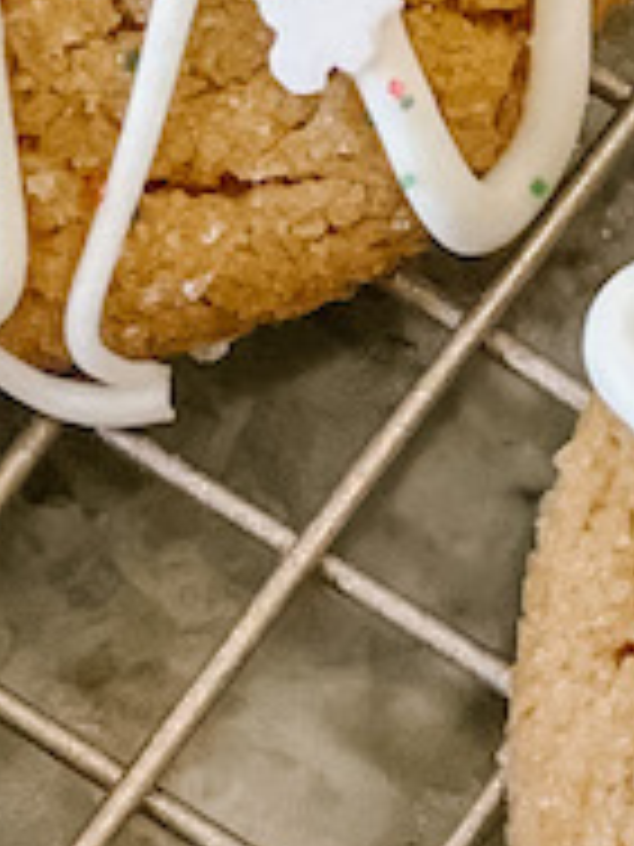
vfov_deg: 5.3
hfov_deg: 4.0
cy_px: -344
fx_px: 9011
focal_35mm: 369
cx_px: 450
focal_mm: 6
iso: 250
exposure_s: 1/120
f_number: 2
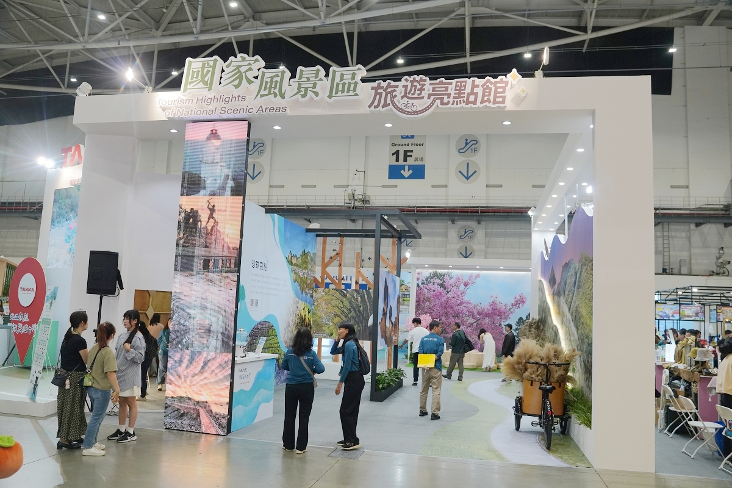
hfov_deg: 65.5
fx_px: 569
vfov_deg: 46.4
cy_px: 244
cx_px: 366
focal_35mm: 28
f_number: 4
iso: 1250
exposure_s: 1/160
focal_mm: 28
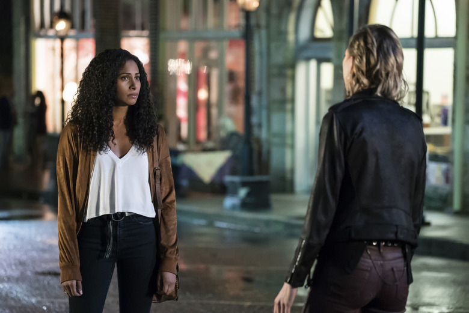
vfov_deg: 9.4
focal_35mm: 146
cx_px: 234
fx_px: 1903
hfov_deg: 14.0
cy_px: 156
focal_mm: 146
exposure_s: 1/80
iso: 12800
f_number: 4
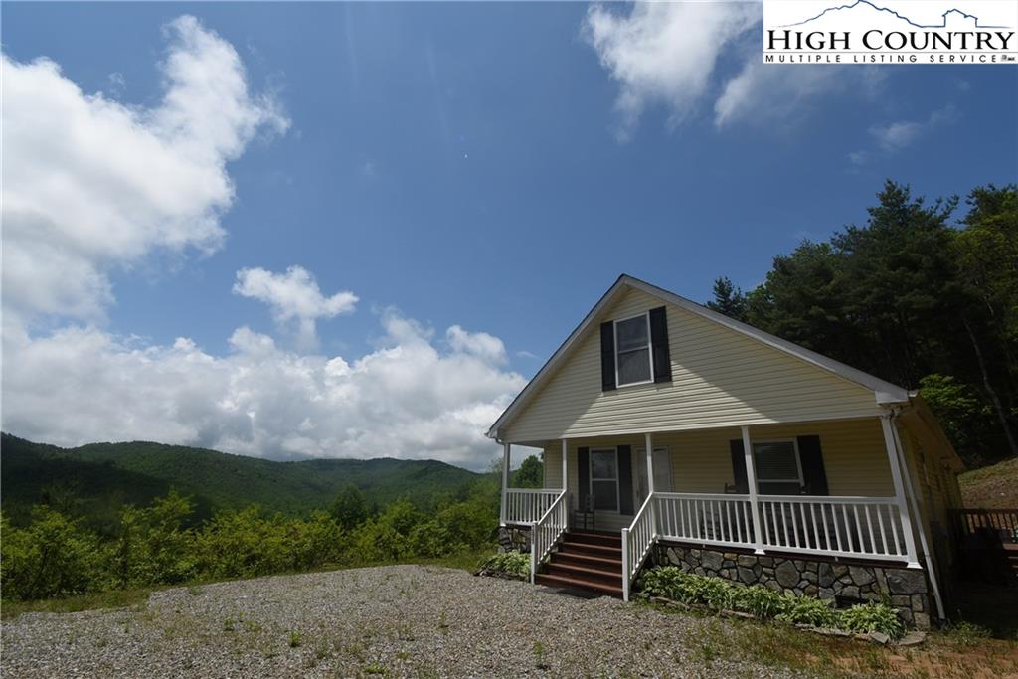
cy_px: 340
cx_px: 509
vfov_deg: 77.3
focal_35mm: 15
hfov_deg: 100.4
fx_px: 424
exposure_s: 1/320
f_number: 9
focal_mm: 10
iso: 100
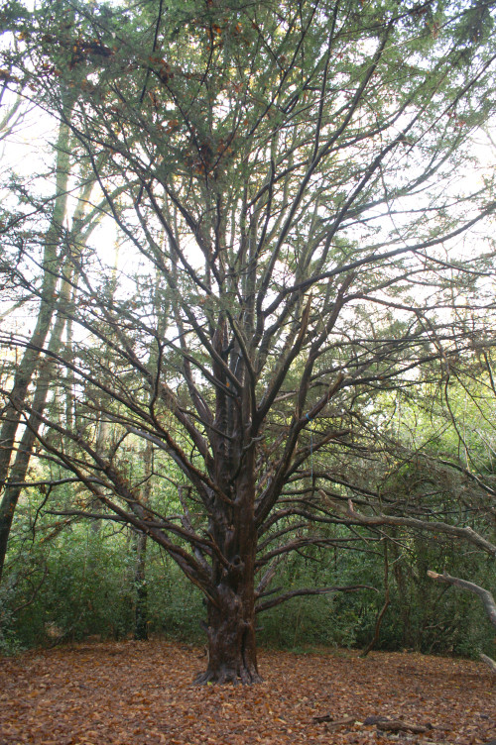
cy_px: 372
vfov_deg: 67.4
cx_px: 248
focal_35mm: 27
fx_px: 559
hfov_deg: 47.8
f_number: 3.5
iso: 400
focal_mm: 18
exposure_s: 1/10
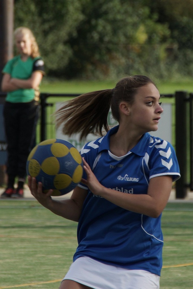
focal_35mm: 270
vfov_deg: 7.6
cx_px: 96
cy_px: 144
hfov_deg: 5.1
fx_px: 2168
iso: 200
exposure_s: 1/320
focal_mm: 180
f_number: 7.1
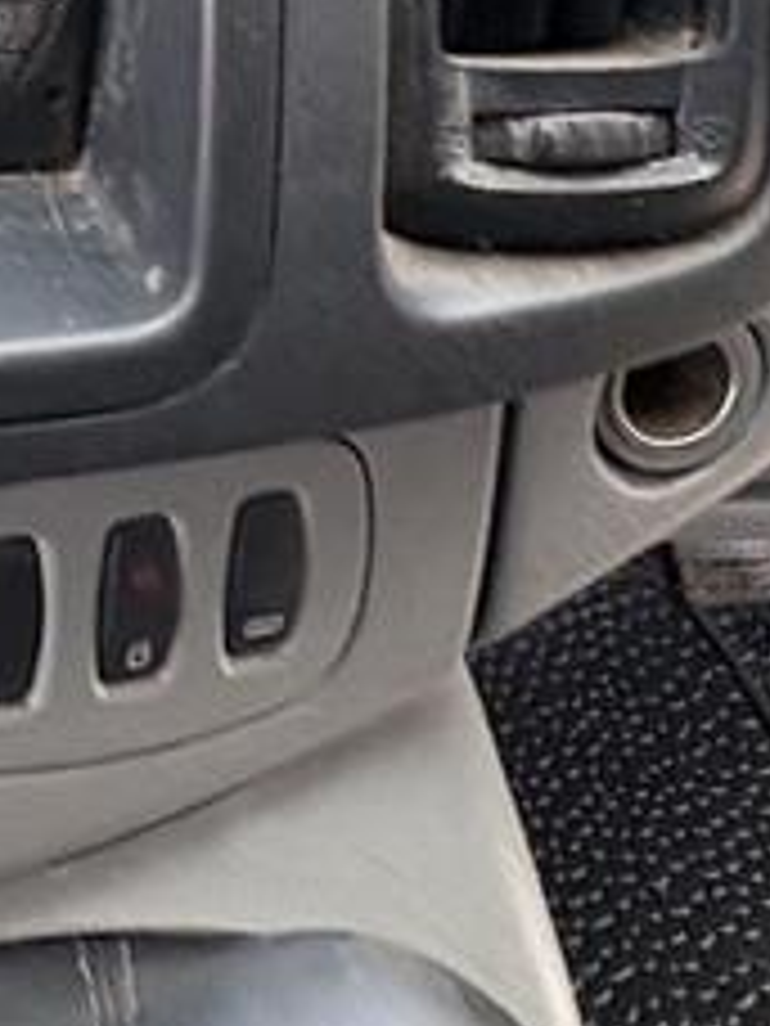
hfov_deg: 23.2
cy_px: -238
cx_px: -257
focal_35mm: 55
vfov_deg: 29.5
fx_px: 1631
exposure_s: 1/99
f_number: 2.2
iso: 160
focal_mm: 2.22
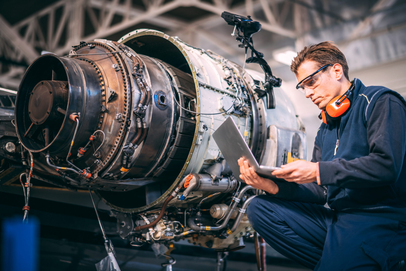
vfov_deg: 23.4
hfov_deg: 34.5
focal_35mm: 58
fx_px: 654
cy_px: 136
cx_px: 203
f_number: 1.4
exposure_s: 1/200
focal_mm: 58
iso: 200
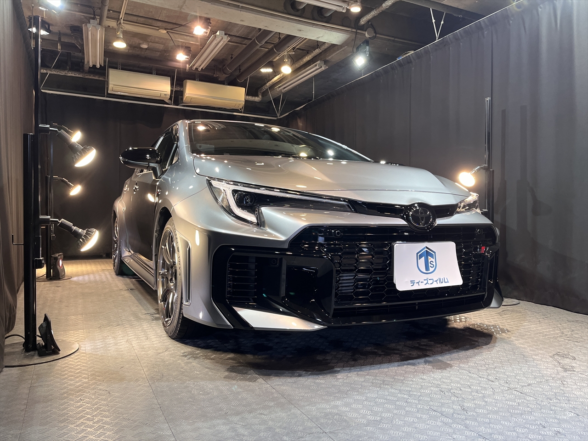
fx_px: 442
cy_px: 220
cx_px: 294
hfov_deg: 67.3
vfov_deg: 53.1
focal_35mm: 26
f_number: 1.6
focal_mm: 5.1
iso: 125
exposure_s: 1/120
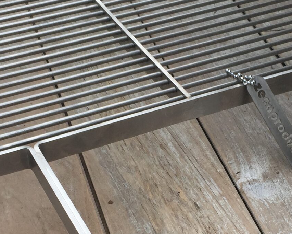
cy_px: 205
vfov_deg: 17.8
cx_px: 167
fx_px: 734
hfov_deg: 22.5
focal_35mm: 85
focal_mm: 4.15
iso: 32
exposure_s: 1/527
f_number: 2.2
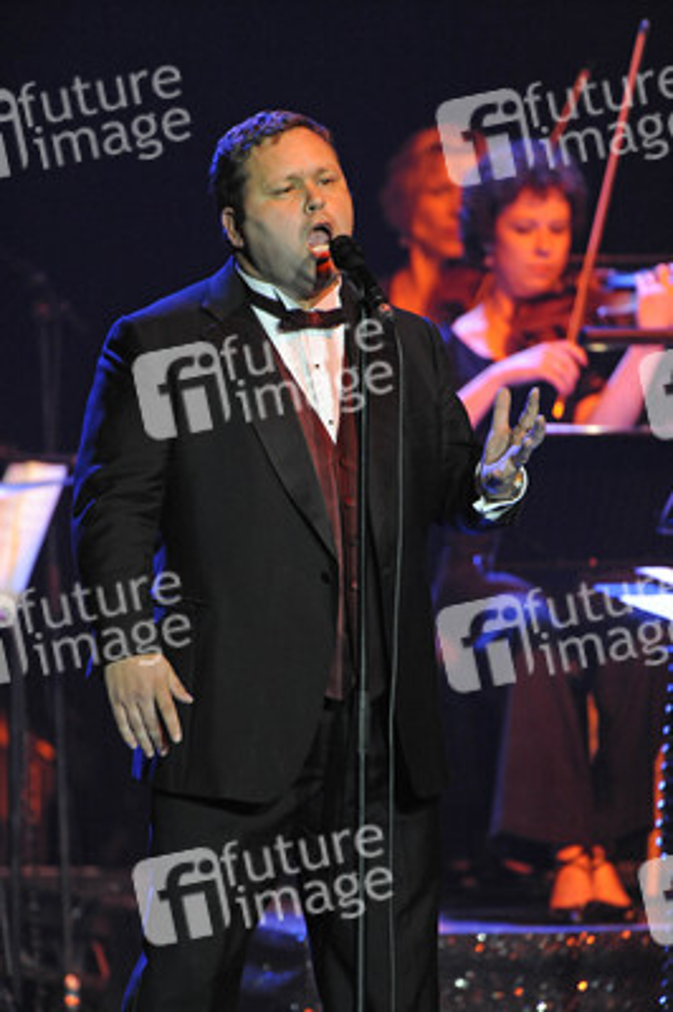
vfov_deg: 3.8
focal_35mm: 550
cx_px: 336
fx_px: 15448
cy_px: 506
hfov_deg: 2.5
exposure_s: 1/100
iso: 4000
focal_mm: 550
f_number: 5.6
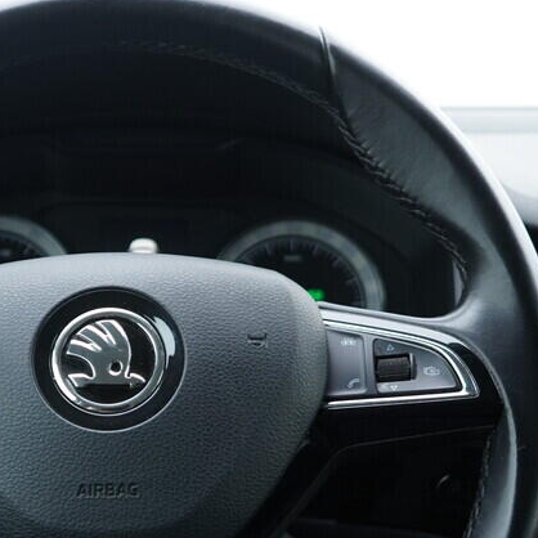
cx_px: 133
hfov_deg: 22.8
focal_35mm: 75
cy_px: 392
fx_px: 1319
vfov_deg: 22.9
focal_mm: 24
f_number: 2.8
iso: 250
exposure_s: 1/40
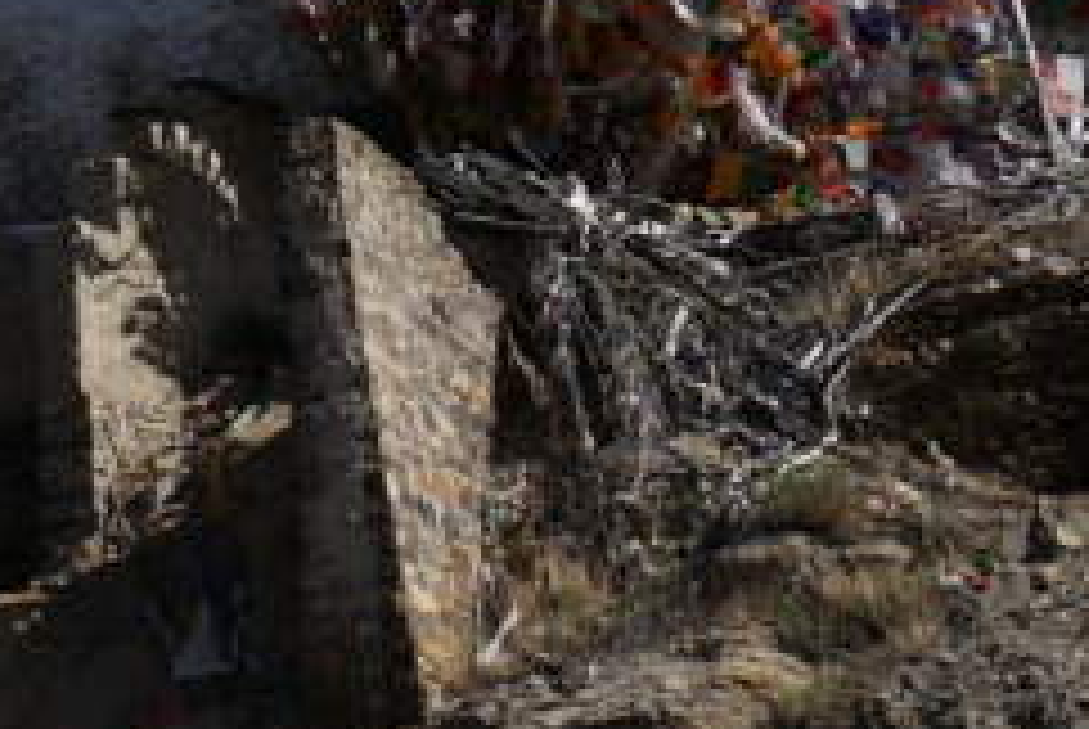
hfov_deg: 6.4
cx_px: -1562
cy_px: -603
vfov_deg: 4.4
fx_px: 9298
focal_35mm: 307
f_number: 9
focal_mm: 62
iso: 100
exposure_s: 1/500
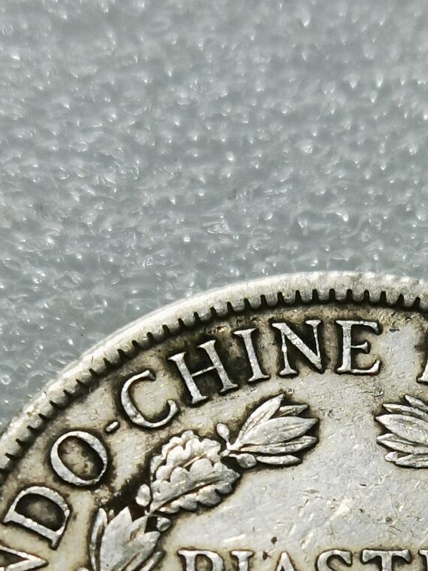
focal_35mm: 138
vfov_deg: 13.9
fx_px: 2277
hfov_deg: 10.7
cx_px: 303
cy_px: 677
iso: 50
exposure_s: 1/122
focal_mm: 6.67
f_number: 1.9
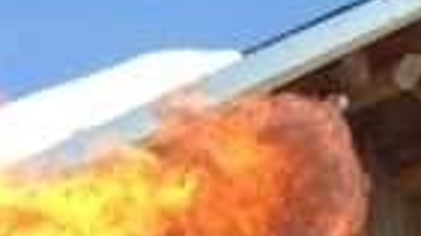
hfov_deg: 12.7
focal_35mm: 170
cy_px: 609
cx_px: 261
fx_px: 1896
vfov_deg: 6.7
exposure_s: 1/500
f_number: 4
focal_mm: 7.9
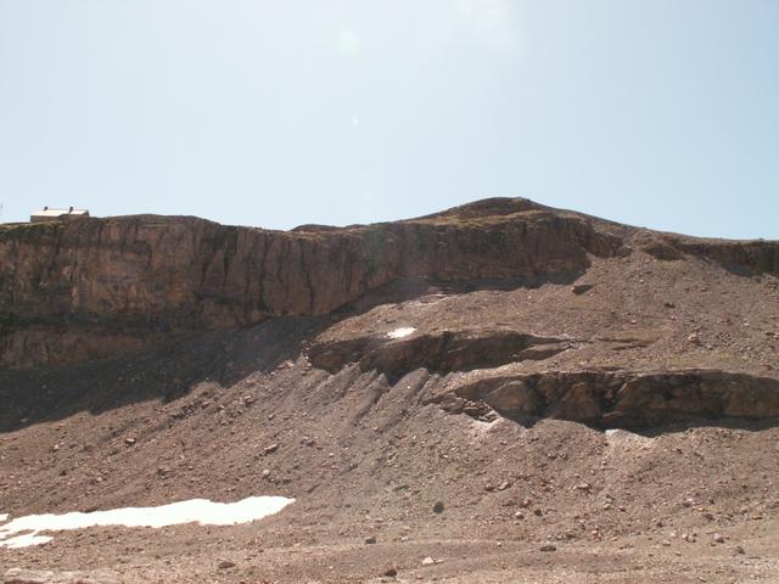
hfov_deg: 52.6
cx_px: 390
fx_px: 788
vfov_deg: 40.7
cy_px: 292
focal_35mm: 35
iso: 50
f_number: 5.6
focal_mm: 5.86
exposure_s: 1/160
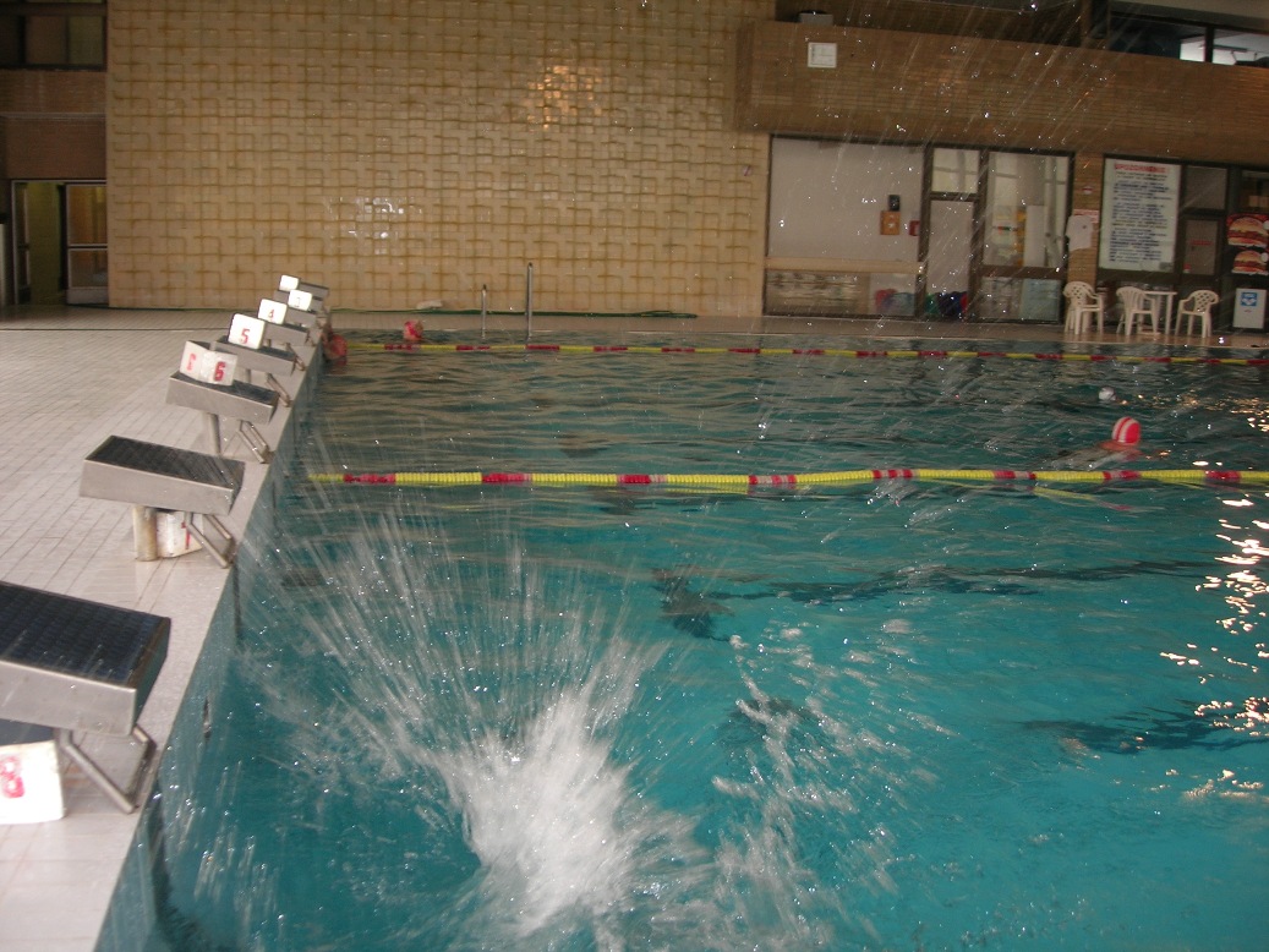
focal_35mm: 38
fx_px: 1393
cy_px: 476
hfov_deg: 49.0
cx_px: 634
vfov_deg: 37.7
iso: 64
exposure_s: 1/30
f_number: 2.8
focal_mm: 7.8
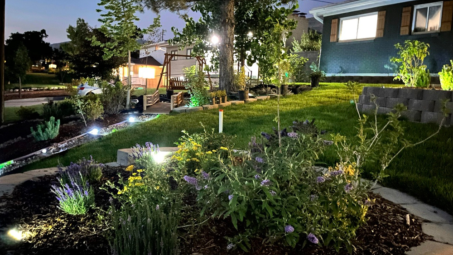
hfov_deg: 66.1
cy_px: 113
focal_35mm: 29
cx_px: 223
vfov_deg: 40.1
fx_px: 348
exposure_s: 1/2
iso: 2000
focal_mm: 5.1
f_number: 1.6
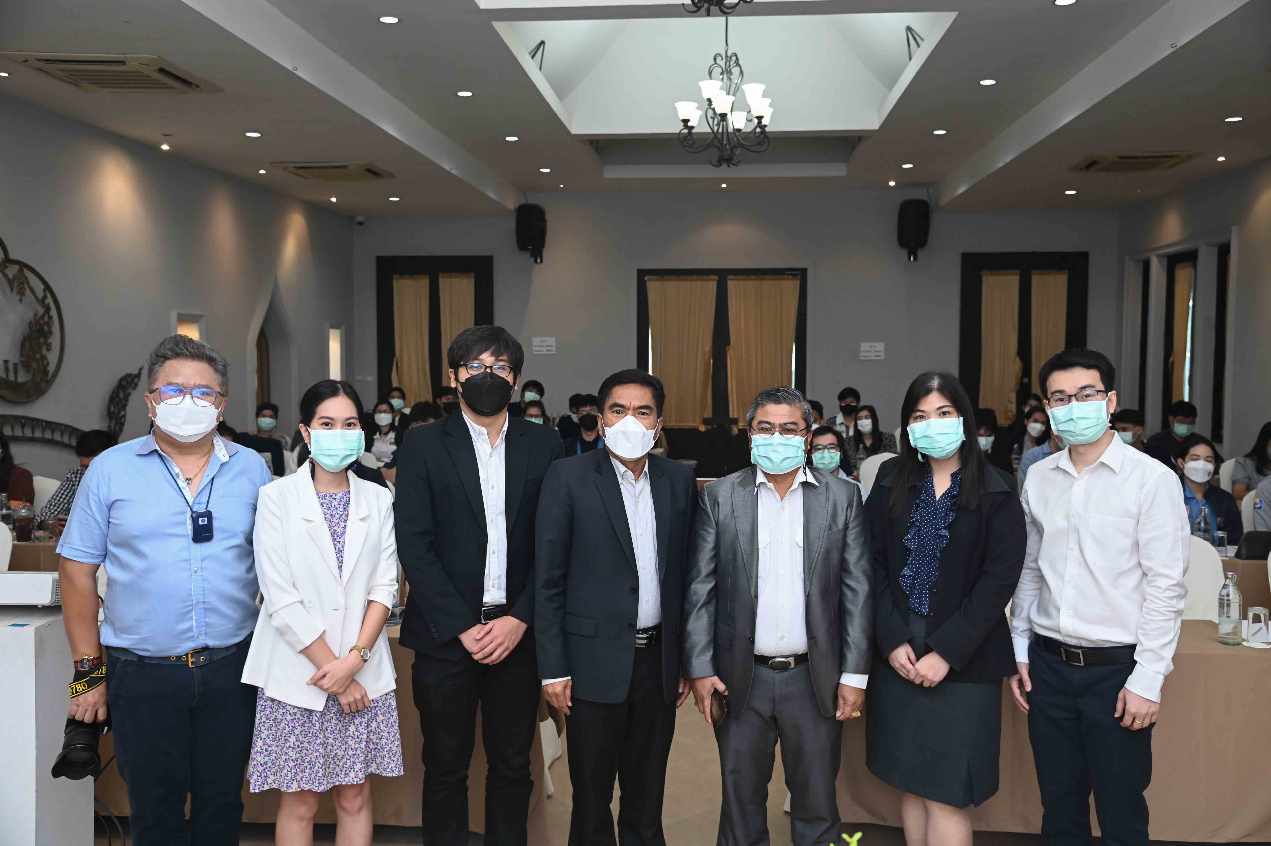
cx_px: 636
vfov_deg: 41.1
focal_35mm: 32
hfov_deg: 58.7
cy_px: 423
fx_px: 1129
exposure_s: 1/200
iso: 2500
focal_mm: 32
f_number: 5.6
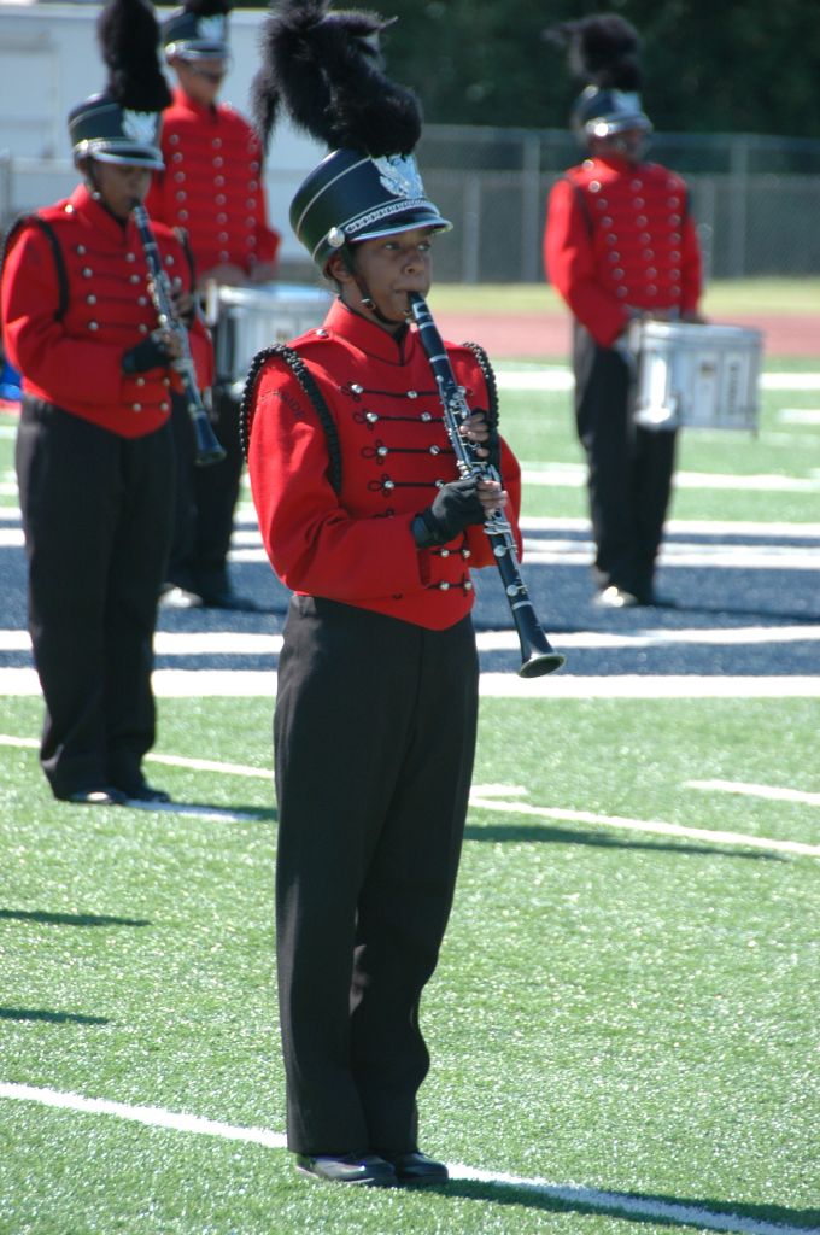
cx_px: 410
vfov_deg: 6.9
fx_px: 10277
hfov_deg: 4.6
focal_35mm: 300
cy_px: 618
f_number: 5.6
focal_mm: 200
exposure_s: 1/320
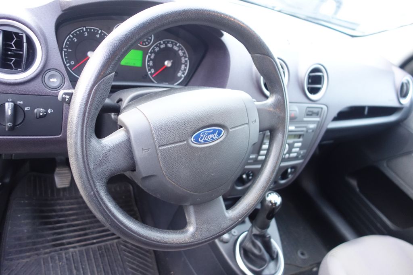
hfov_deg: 65.5
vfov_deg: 46.4
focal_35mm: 28
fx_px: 321
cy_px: 138
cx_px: 206
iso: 640
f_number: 1.8
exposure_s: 1/30
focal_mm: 10.4
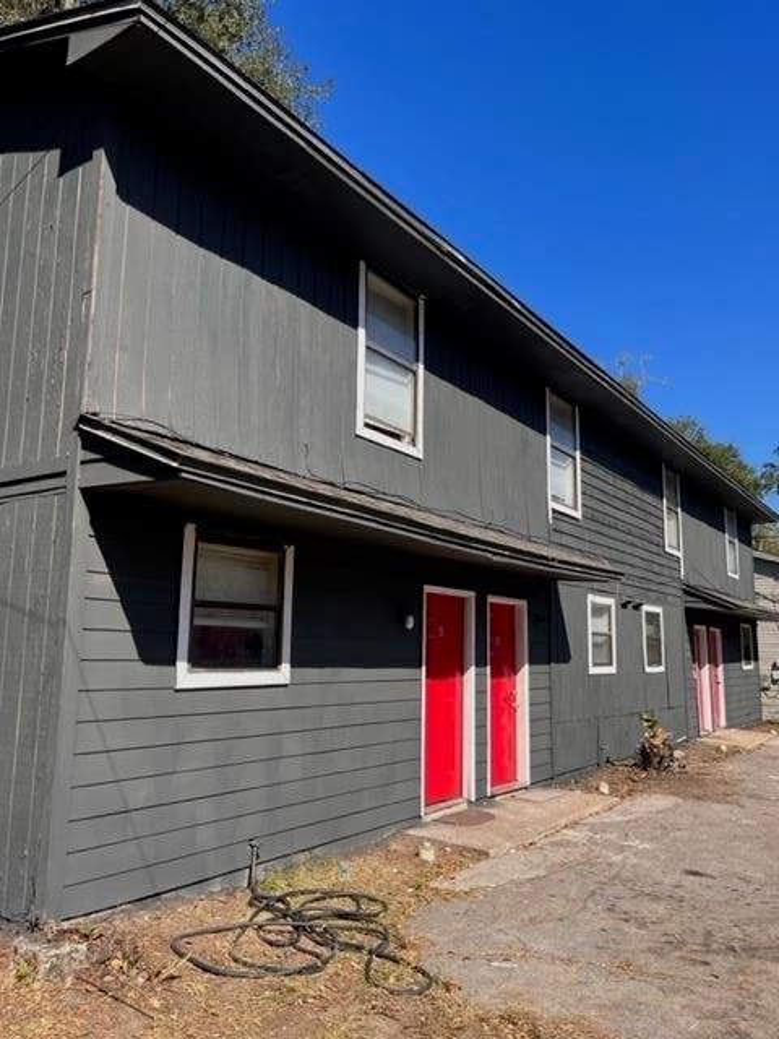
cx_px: 390
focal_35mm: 26
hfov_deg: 53.1
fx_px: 780
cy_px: 520
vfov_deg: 67.3
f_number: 1.6
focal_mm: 5.1
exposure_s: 1/2268
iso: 50
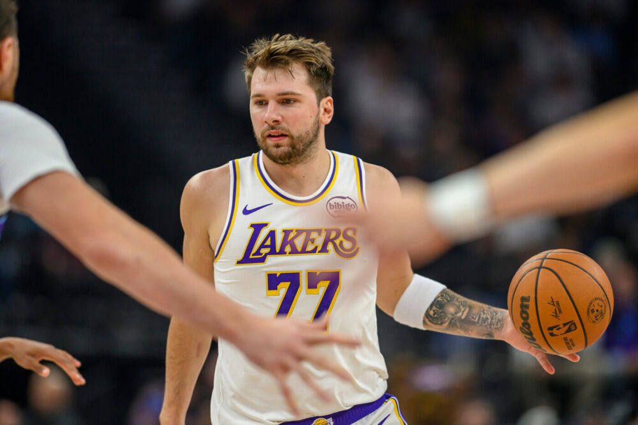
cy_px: 212
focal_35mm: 300
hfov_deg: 6.9
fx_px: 5315
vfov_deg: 4.6
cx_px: 319
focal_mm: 300
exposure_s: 1/1250
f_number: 3.2
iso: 2000
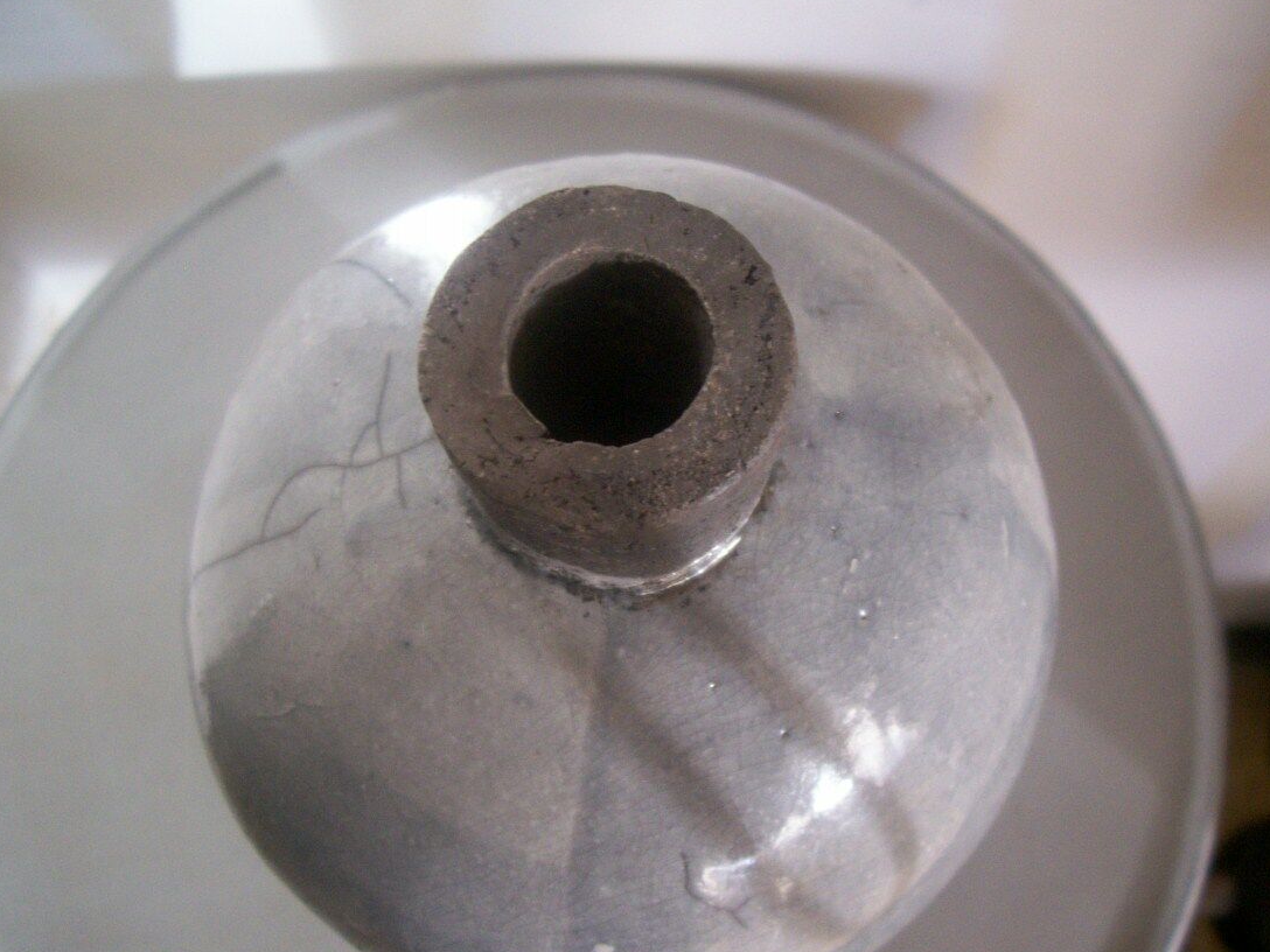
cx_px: 705
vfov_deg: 37.7
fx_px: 1394
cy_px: 523
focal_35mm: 38
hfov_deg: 48.9
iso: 160
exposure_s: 1/24.9
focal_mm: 5.6
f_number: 2.7
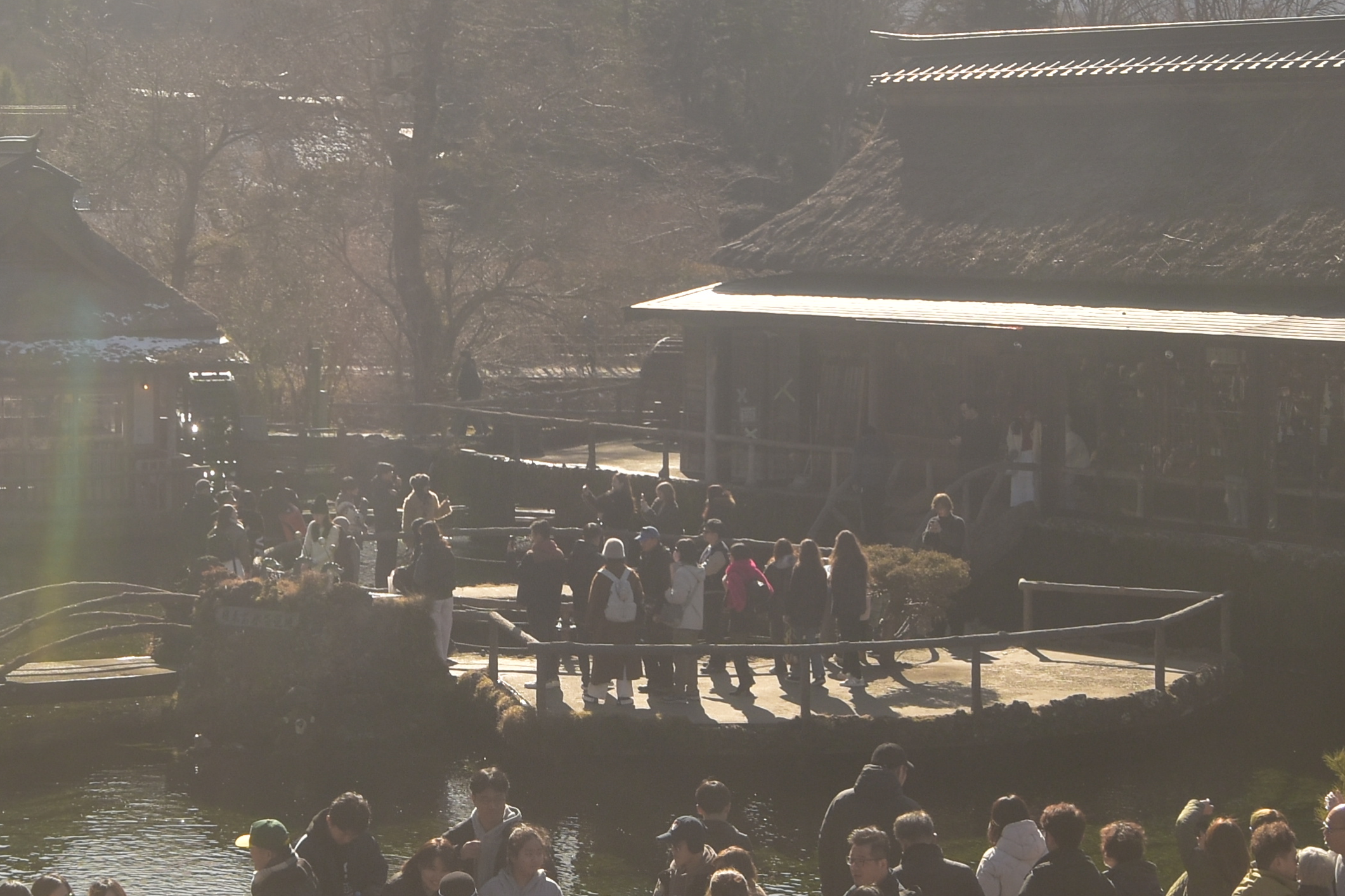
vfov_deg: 5.9
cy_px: 169
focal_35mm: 233
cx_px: 514
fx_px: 8720
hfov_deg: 8.8
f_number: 8
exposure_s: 1/200
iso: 100
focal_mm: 55
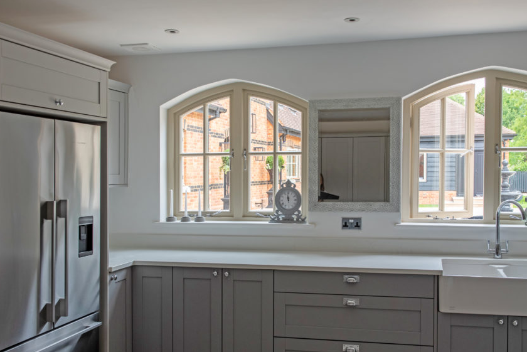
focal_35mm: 39
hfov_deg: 49.4
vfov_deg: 34.2
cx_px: 292
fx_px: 571
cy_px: 202
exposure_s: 1/320
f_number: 8
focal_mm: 32
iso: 640
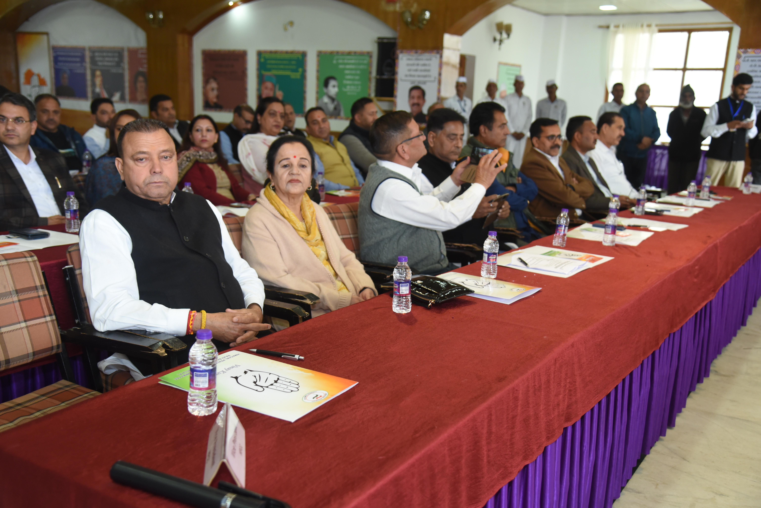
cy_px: 254
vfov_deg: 35.1
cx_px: 380
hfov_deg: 50.7
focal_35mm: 38
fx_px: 804
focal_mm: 38
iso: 1600
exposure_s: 1/125
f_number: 4
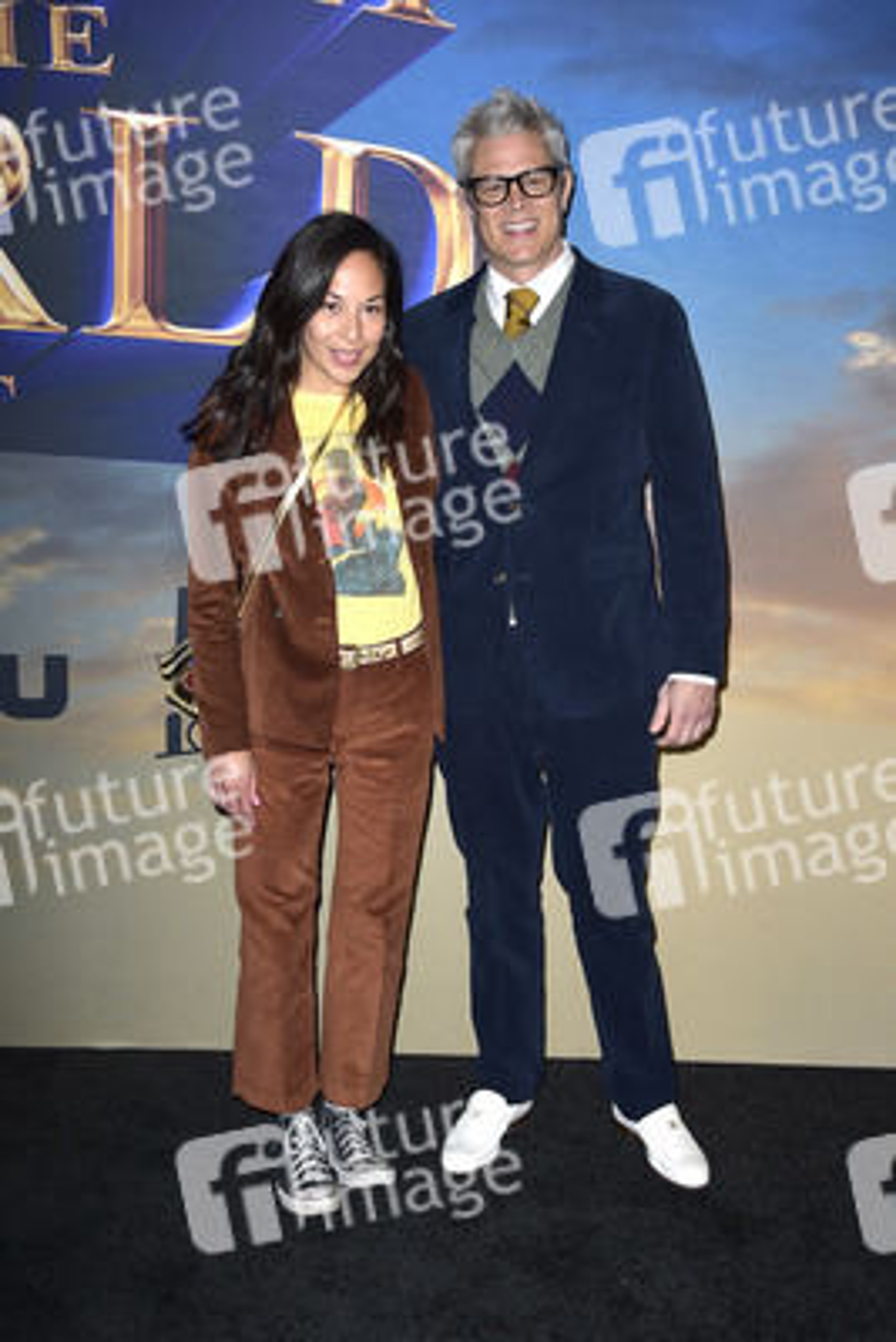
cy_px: 671
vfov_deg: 44.5
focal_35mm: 44
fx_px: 1641
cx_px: 448
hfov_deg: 30.5
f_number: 6.3
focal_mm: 44
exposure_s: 1/250
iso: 320
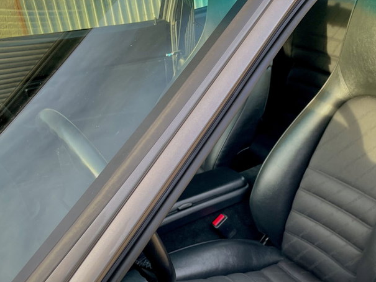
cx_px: 278
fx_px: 478
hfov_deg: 41.8
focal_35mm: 44
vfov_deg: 32.4
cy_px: 205
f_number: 1.6
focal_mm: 4.2
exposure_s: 1/121
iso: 80
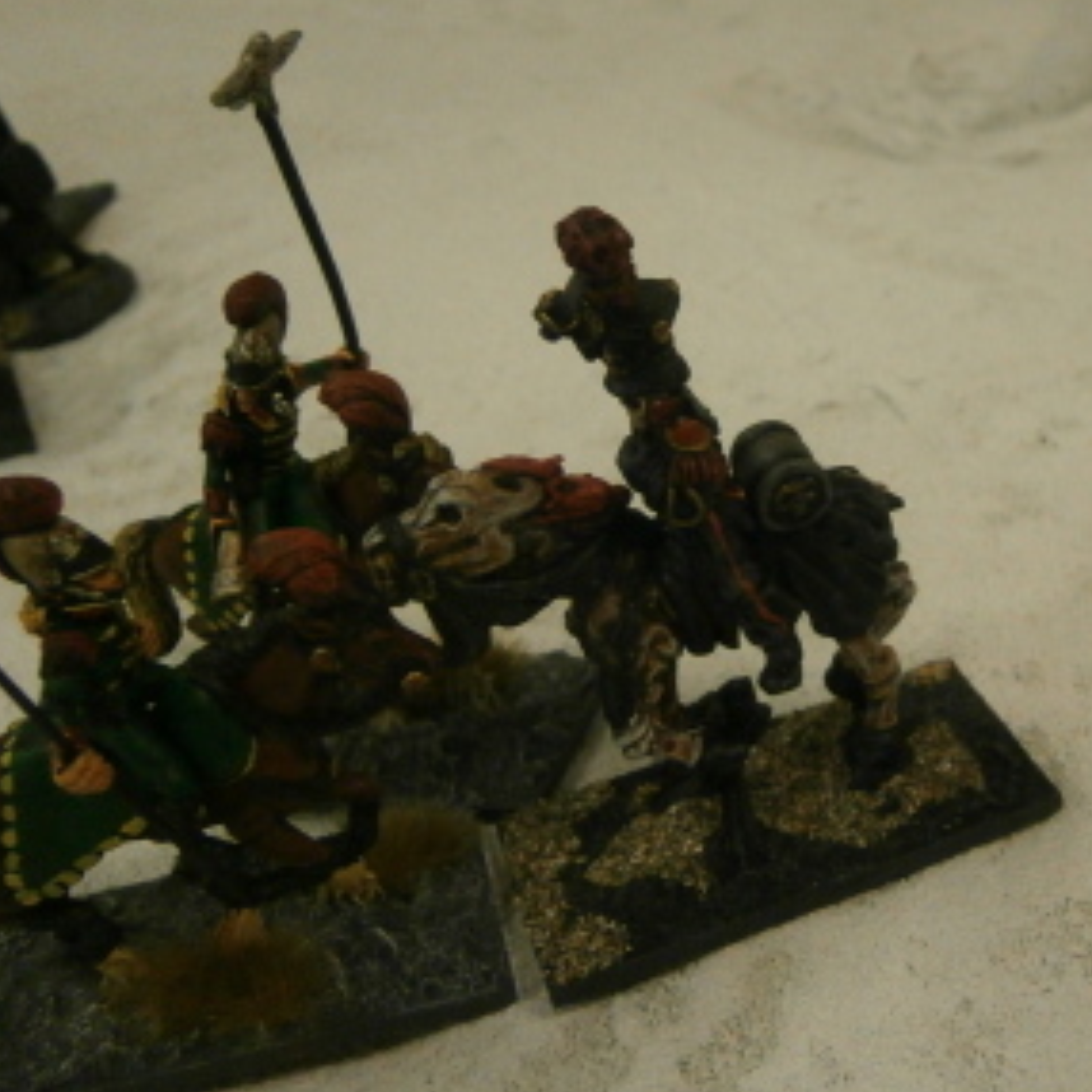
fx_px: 1535
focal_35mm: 43
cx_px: 874
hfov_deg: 37.7
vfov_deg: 39.1
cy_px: 454
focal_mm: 4.7
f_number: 2.8
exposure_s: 1/100
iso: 400
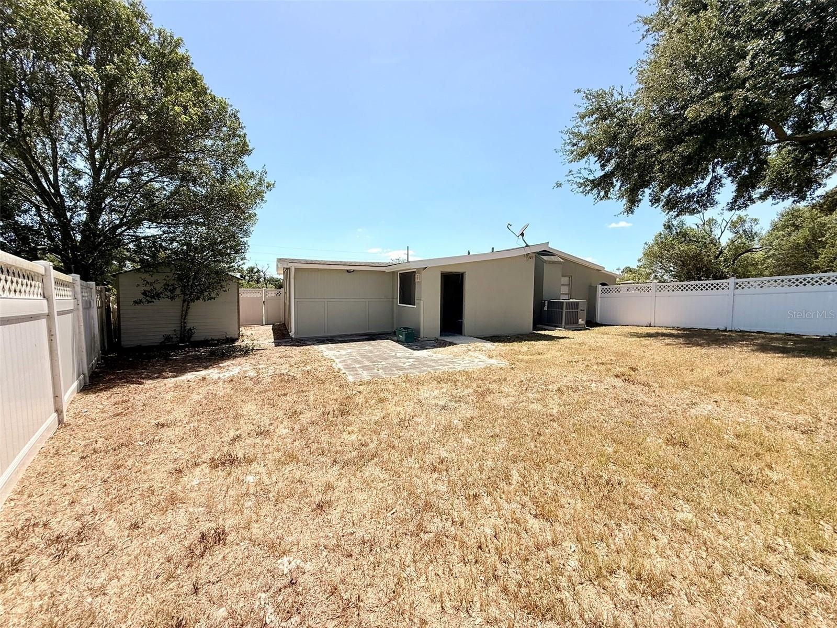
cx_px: 418
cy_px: 314
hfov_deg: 102.1
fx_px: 339
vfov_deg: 85.7
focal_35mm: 14
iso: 50
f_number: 2.2
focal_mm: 2.22
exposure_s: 1/2237
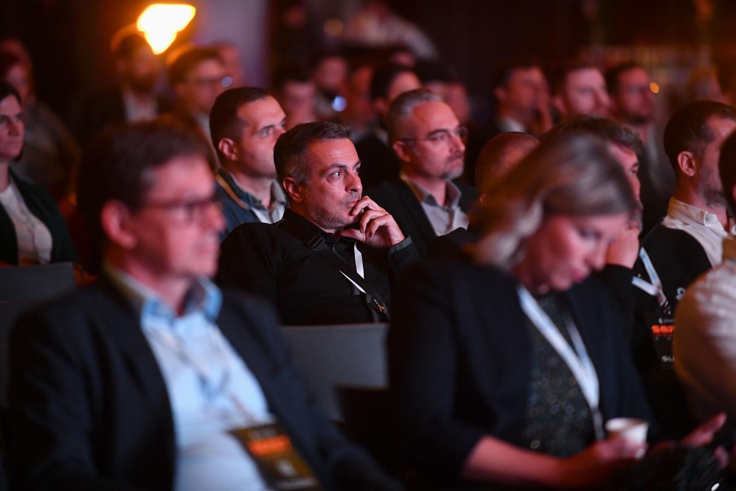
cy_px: 246
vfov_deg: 6.9
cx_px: 368
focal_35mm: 200
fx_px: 4089
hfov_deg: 10.3
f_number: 2.8
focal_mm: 200
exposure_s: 1/250
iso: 4000
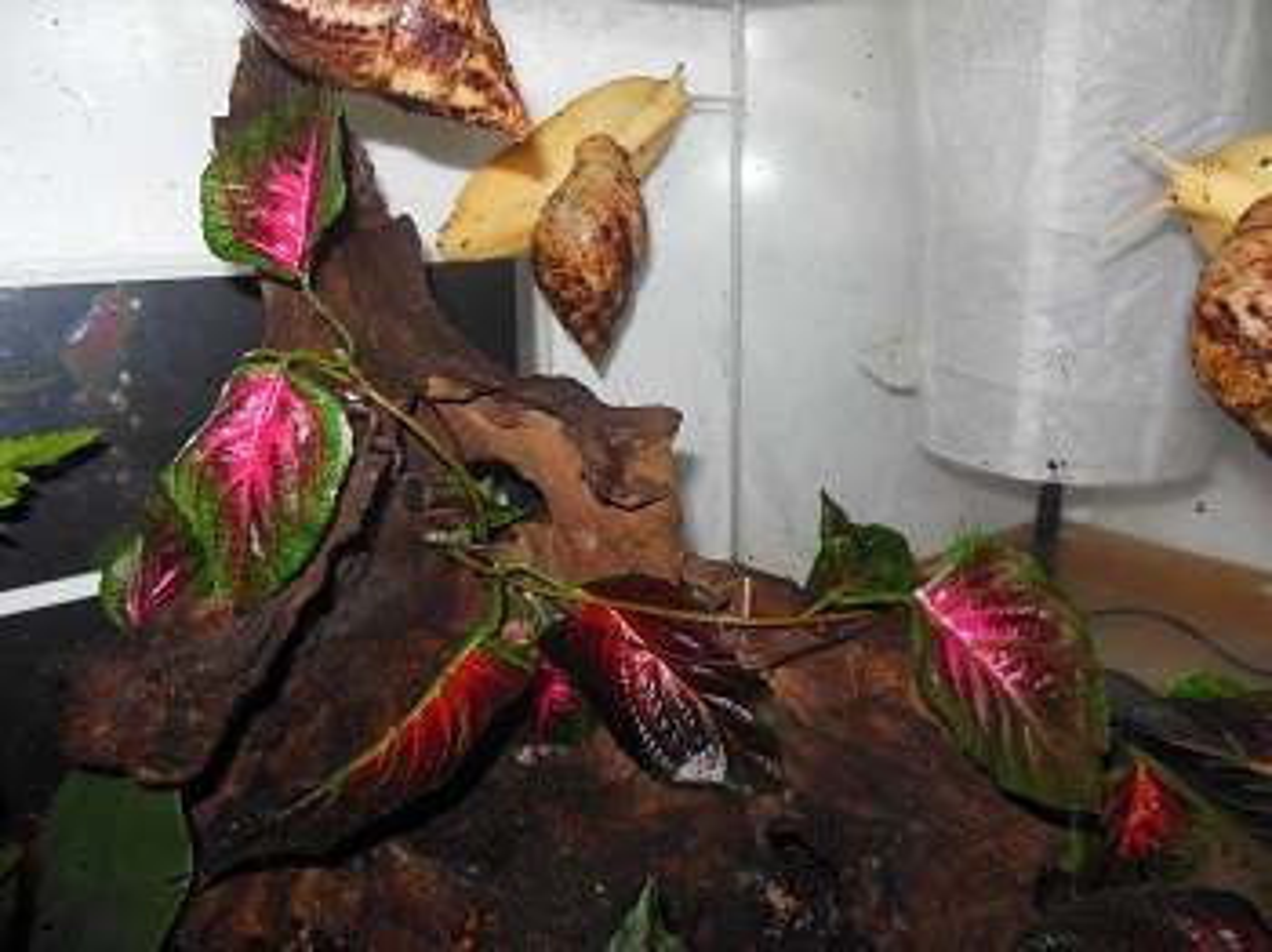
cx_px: 636
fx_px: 918
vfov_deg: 54.8
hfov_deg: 69.4
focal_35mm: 25
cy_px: 476
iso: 125
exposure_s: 1/25
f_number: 3.2
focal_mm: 4.5
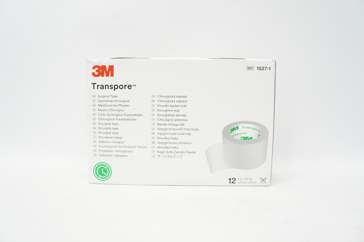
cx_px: 182
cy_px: 121
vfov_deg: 47.8
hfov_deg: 67.4
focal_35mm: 27
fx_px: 273
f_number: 7.1
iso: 800
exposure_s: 1/50
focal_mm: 18
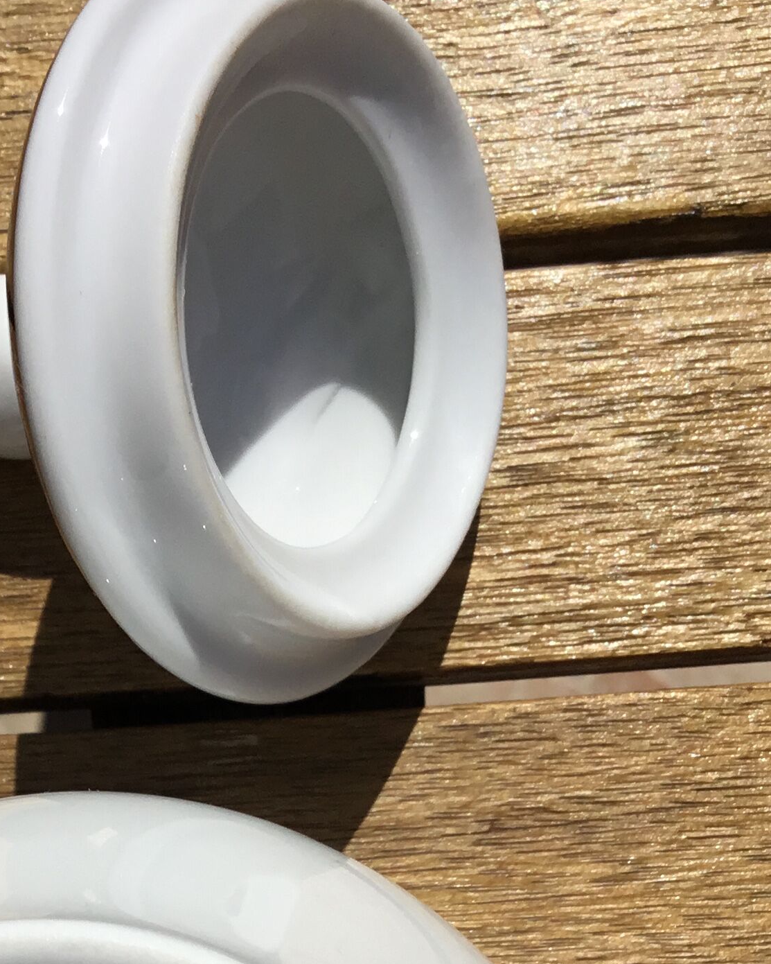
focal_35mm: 71
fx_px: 2025
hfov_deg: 21.3
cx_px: 168
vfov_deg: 25.4
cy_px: 971
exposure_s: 1/4292
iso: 25
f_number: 2.4
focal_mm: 3.3
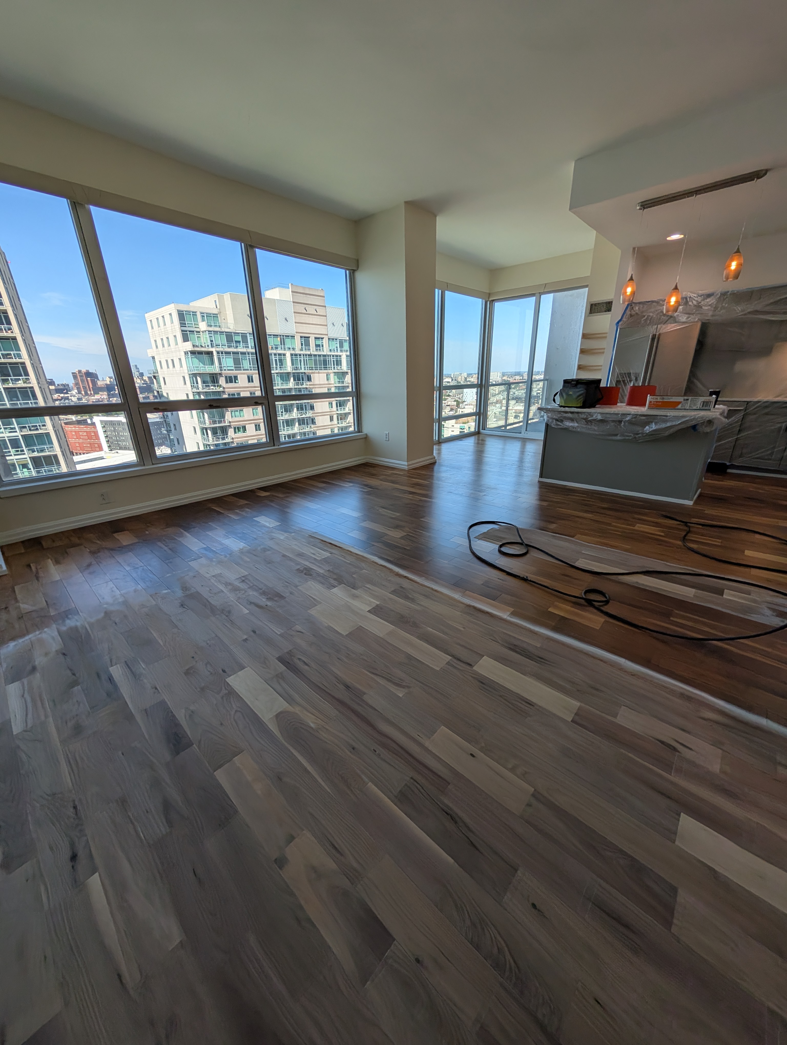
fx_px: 363
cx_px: 394
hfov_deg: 94.6
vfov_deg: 110.5
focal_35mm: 12
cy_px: 522
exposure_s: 1/1045
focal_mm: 2.02
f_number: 1.7
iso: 50
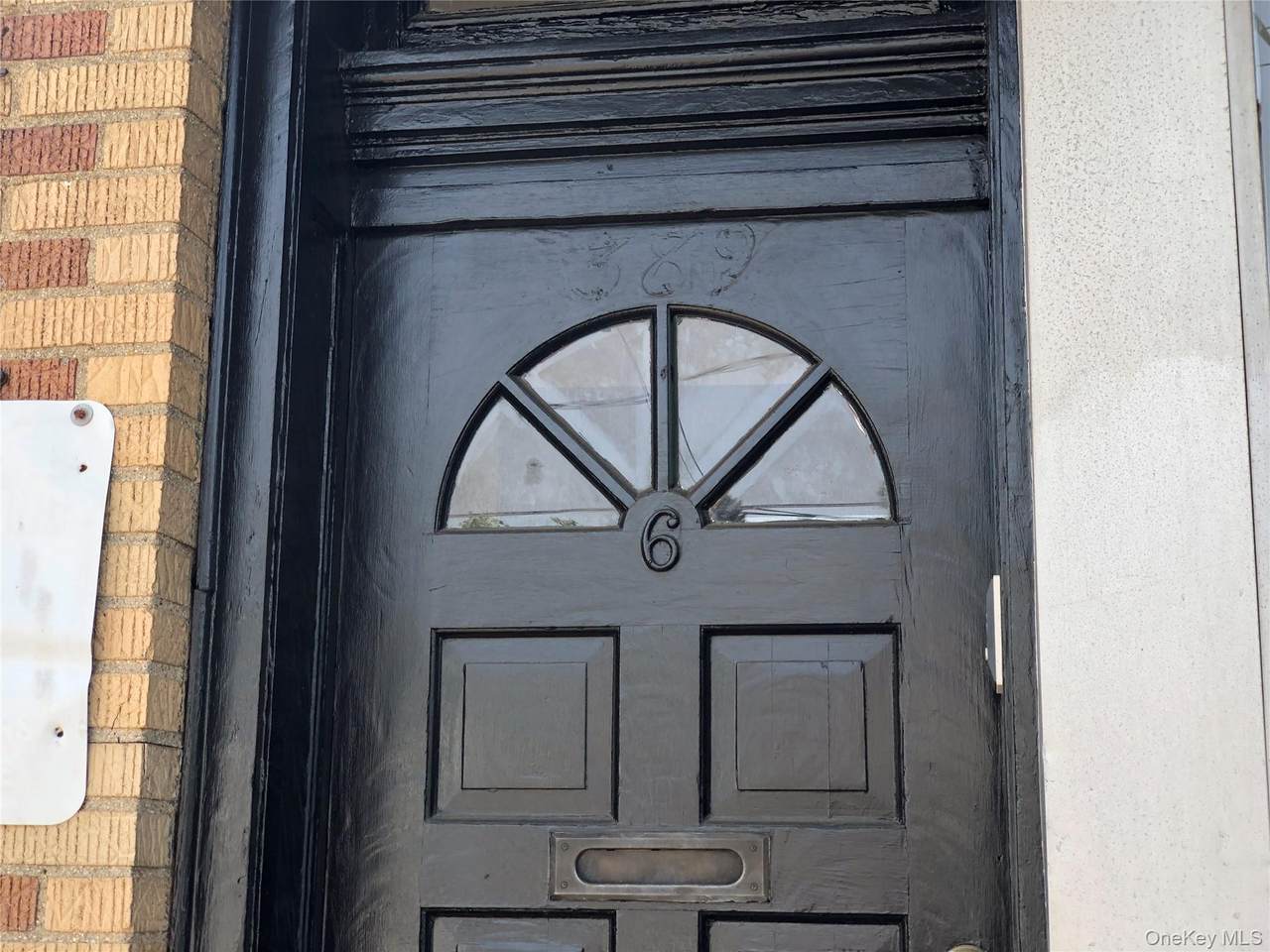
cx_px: 635
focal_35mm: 52
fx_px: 1908
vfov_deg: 28.0
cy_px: 476
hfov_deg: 36.8
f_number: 2.4
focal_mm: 6
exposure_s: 1/133
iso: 16
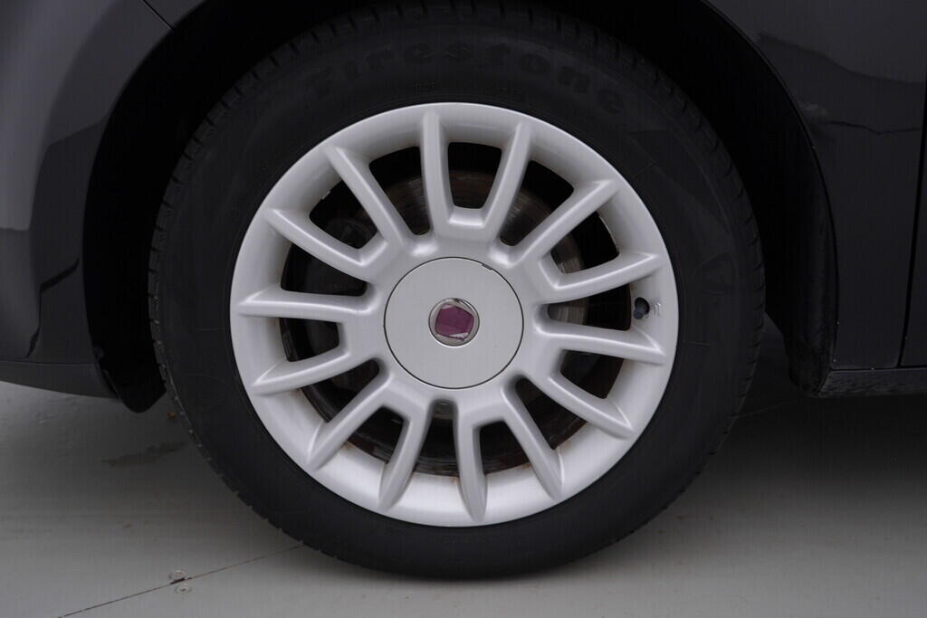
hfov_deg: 53.1
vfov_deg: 36.9
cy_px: 309
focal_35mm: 36
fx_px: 927
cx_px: 464
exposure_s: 1/80
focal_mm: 24
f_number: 4
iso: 125
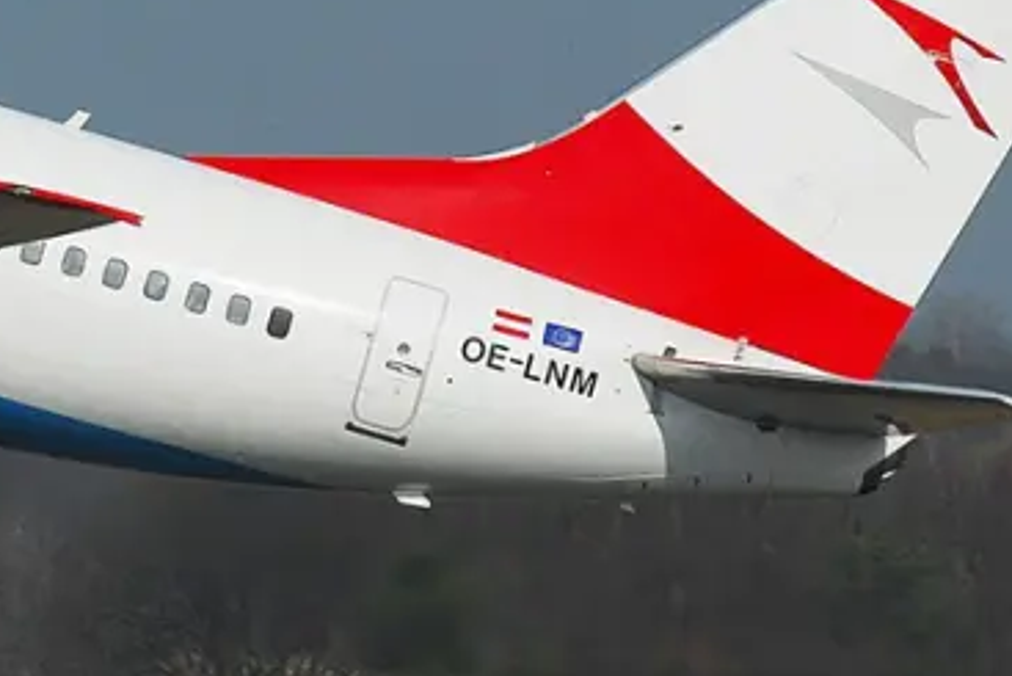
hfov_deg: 3.0
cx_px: -163
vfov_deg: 2.0
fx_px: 19414
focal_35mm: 690
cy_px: 211
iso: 125
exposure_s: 1/1000
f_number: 8
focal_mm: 165
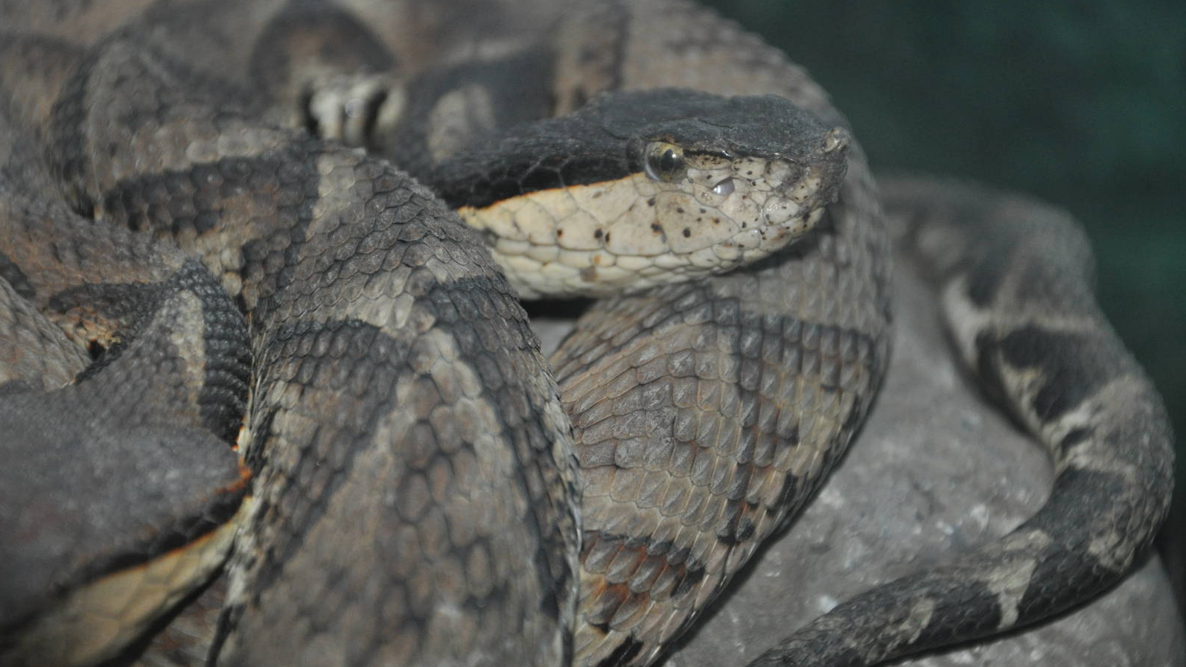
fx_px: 5205
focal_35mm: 166
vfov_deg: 7.3
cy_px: 280
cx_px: 591
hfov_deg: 13.0
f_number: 5.6
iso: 800
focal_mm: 105
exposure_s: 1/60
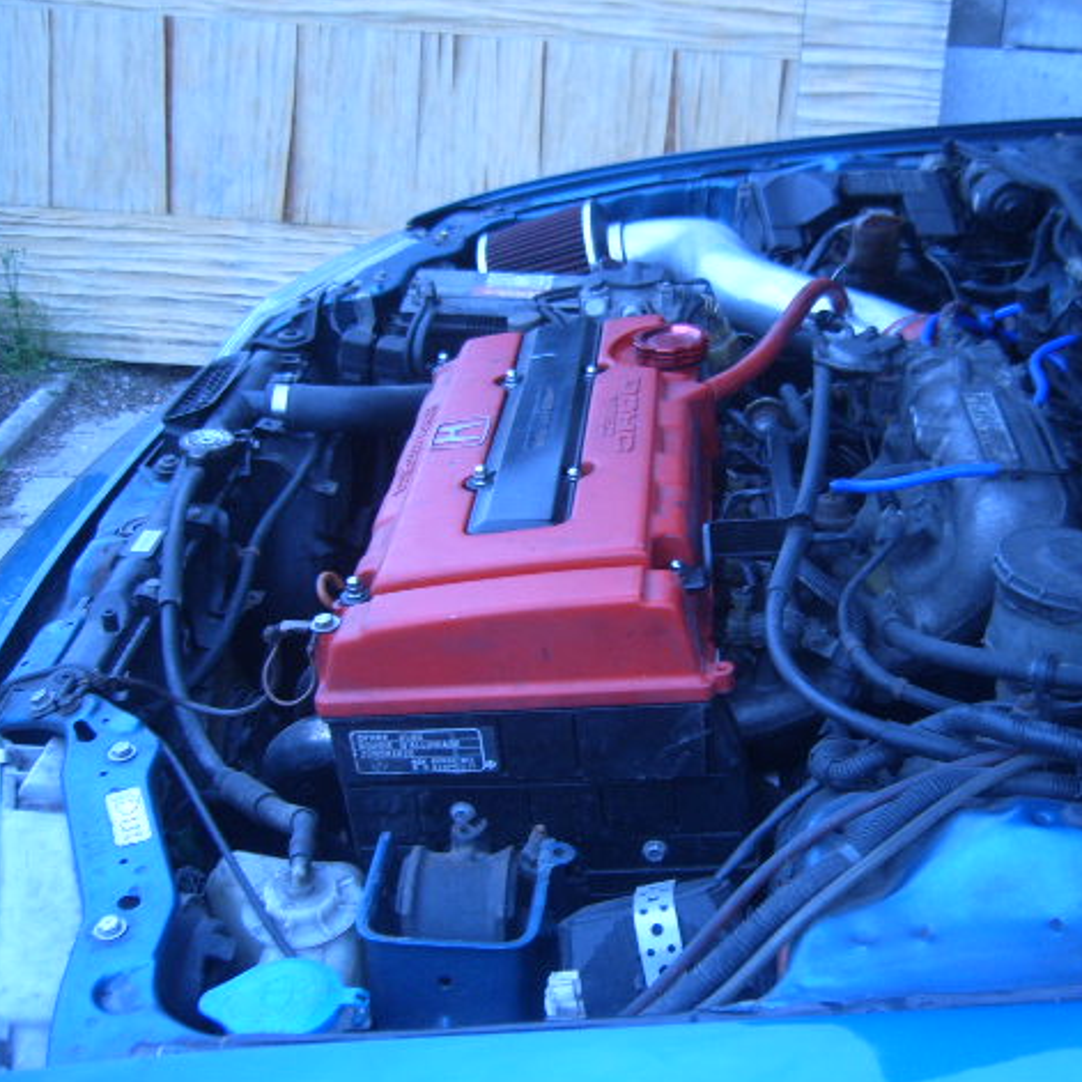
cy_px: 538
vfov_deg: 40.0
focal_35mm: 42
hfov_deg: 39.8
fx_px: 1485
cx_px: 664
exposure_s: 1/30
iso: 91
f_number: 2.8
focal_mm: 5.8
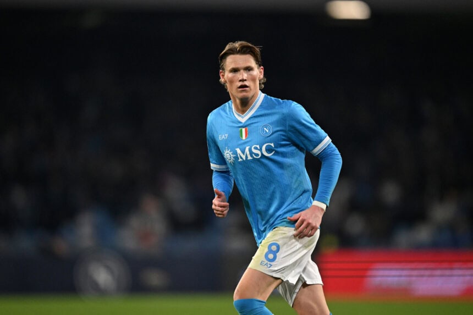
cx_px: 236
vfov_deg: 2.5
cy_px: 158
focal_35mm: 560
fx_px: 7356
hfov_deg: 3.7
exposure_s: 1/2000
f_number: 4
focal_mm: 560
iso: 5000
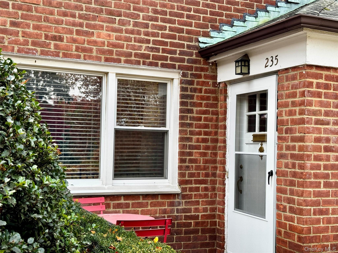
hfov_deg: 39.7
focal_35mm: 48
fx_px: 469
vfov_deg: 30.3
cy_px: 126
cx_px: 169
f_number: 1.78
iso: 64
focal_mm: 6.76
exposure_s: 1/474
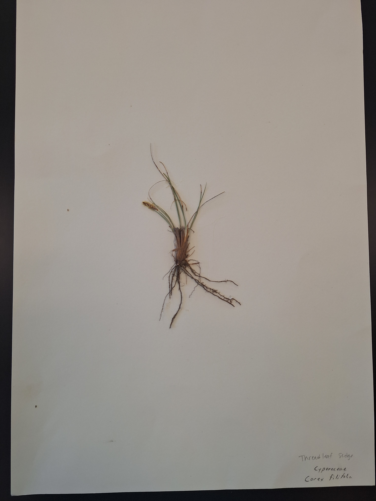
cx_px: 188
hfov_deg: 58.9
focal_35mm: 23
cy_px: 250
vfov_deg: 73.9
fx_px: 333
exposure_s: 1/50
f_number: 1.8
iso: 64
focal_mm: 5.54
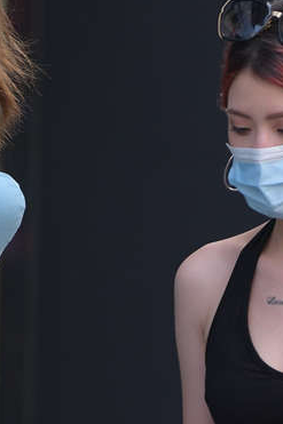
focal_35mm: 970
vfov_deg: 2.1
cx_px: 253
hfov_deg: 1.4
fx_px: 11448
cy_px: 649
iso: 320
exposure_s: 1/500
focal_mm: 200
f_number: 3.5
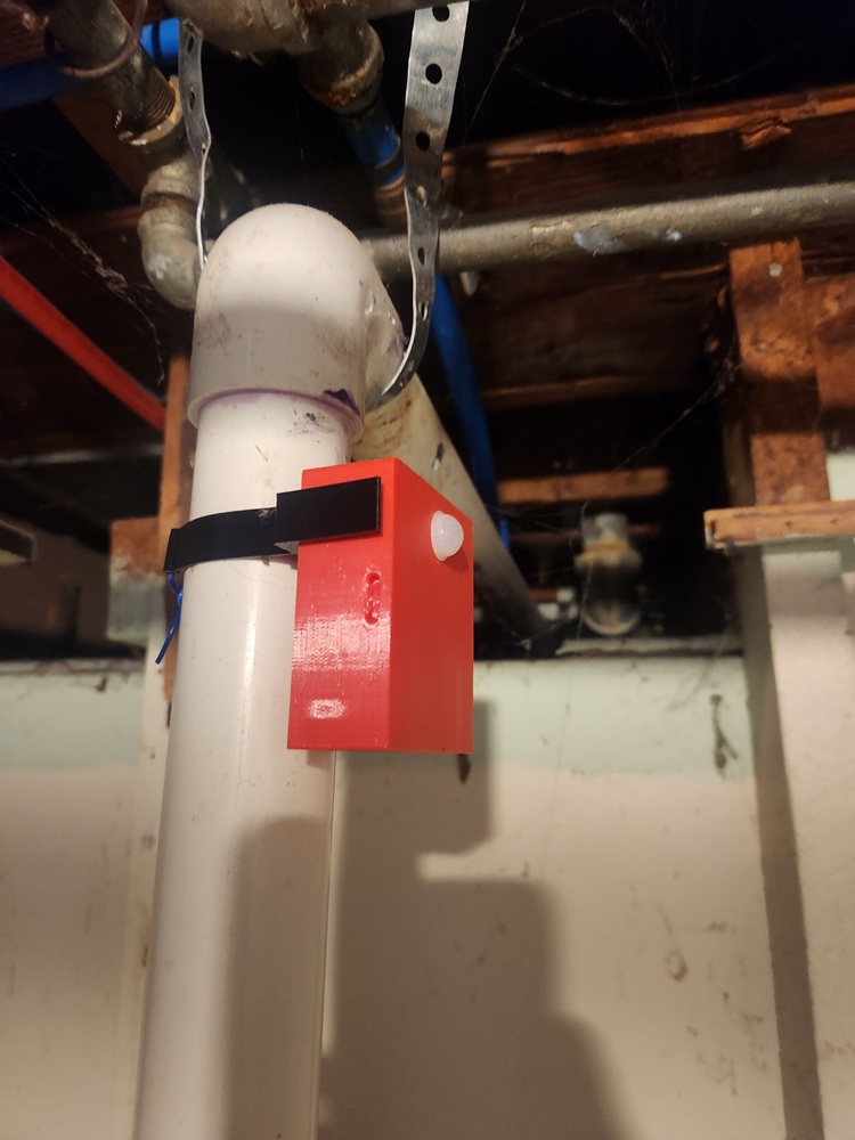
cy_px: 570
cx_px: 428
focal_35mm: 23
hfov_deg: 58.9
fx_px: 757
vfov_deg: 73.9
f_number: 1.8
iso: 500
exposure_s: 1/24
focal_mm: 5.4
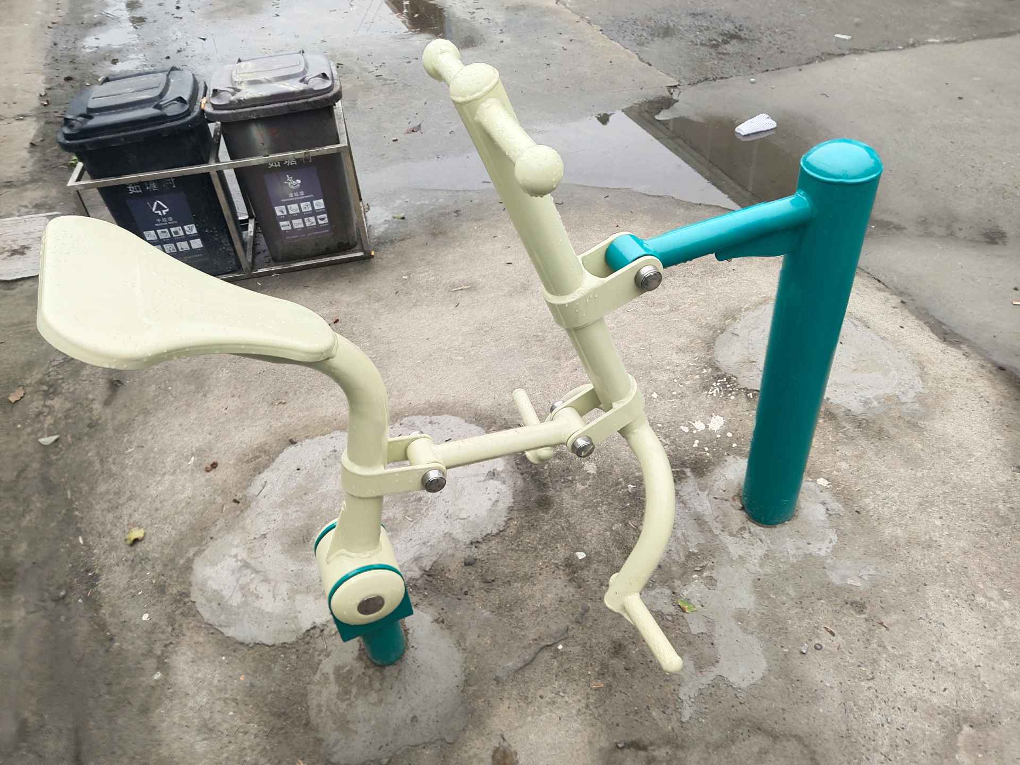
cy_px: 382
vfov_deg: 46.8
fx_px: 884
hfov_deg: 60.0
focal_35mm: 30
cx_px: 510
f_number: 1.79
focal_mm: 4.35
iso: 50
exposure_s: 1/2313
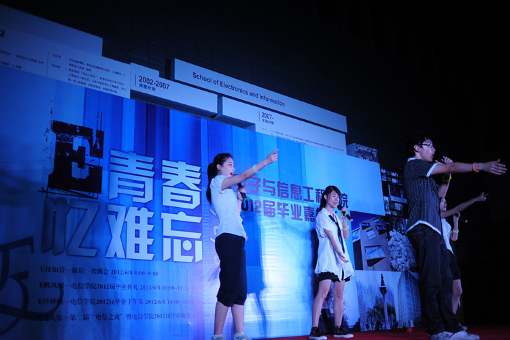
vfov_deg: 37.8
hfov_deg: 54.5
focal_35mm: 35
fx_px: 495
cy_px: 170
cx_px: 255
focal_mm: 35
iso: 1600
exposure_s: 1/1250
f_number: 2
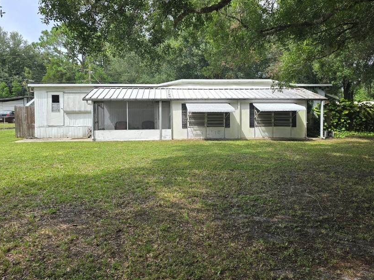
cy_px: 116
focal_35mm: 29
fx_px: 313
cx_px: 197
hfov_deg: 61.6
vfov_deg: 48.0
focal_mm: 6.3
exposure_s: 1/335
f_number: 1.7
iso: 12
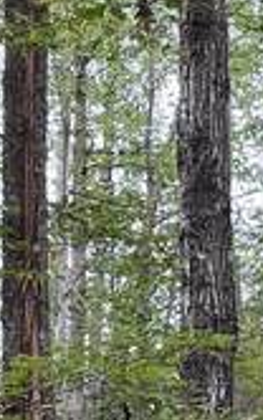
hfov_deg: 7.4
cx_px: 736
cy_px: 195
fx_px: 1820
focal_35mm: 159
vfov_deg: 13.2
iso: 64
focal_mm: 5.1
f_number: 1.6
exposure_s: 1/171
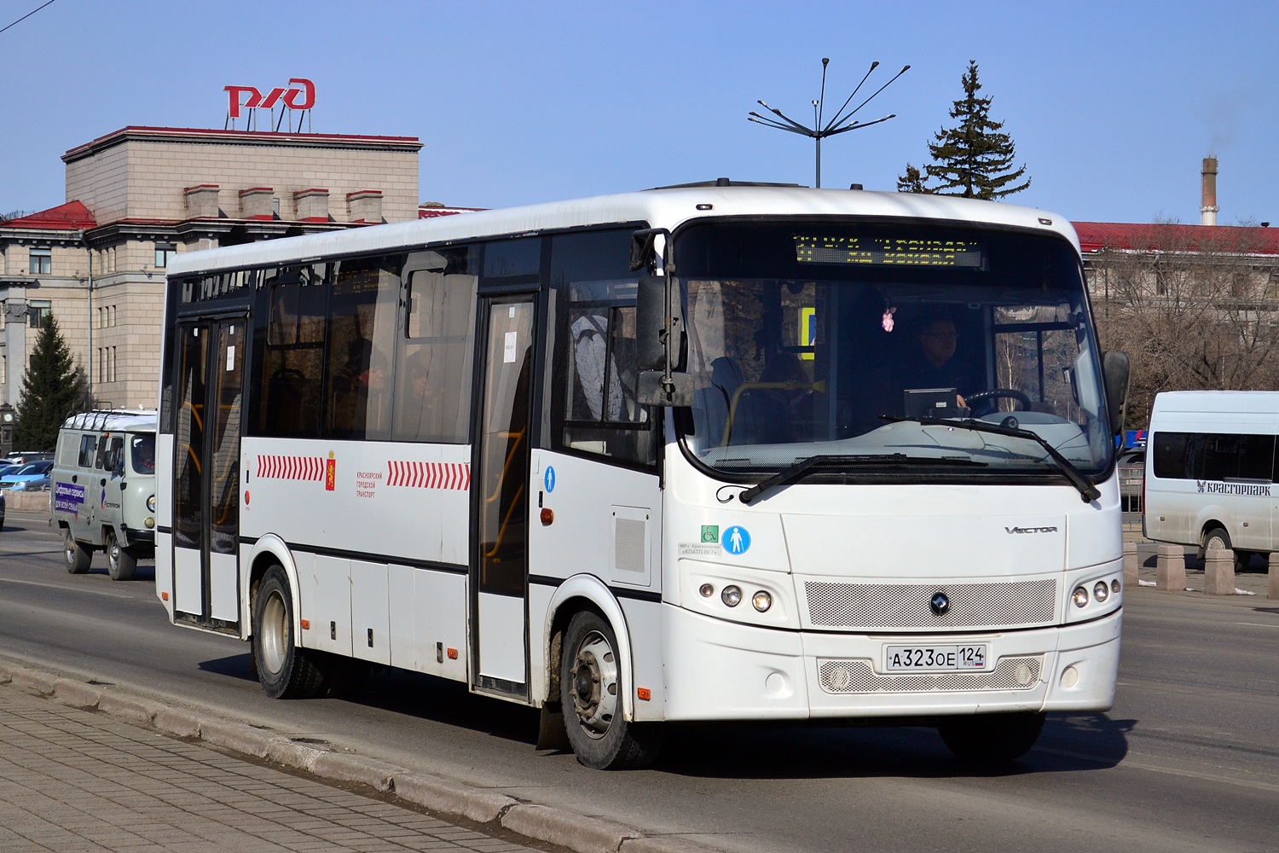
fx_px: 2931
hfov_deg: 24.6
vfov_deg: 16.6
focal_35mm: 82
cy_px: 426
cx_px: 640
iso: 320
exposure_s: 1/2000
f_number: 7.1
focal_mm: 55
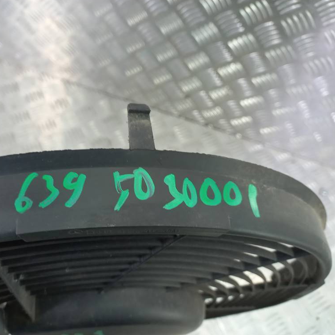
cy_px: 165
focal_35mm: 30
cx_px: 137
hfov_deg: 53.7
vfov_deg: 54.0
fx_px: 328
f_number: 1.8
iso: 100
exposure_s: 1/50
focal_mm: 4.6
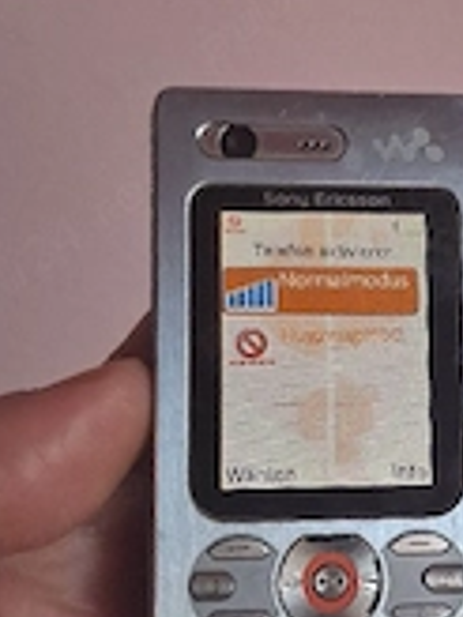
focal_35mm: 66
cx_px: 391
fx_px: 1177
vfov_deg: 29.4
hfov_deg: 21.9
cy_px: 312
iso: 400
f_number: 1.8
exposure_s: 1/120
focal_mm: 4
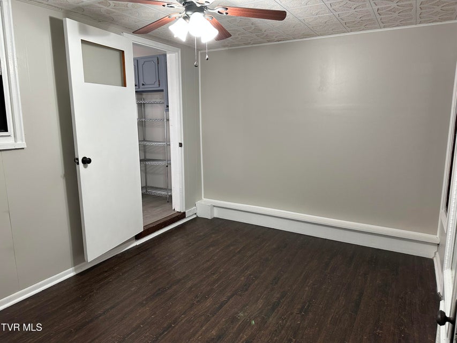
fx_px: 317
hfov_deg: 71.6
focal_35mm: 24
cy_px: 172
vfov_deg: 56.8
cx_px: 228
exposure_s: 1/60
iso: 160
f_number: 1.78
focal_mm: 6.86
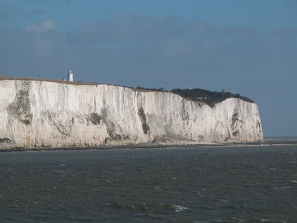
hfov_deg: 9.0
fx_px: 1888
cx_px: 148
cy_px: 112
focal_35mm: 220
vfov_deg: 6.8
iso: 100
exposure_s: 1/573
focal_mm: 56.7
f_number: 7.3
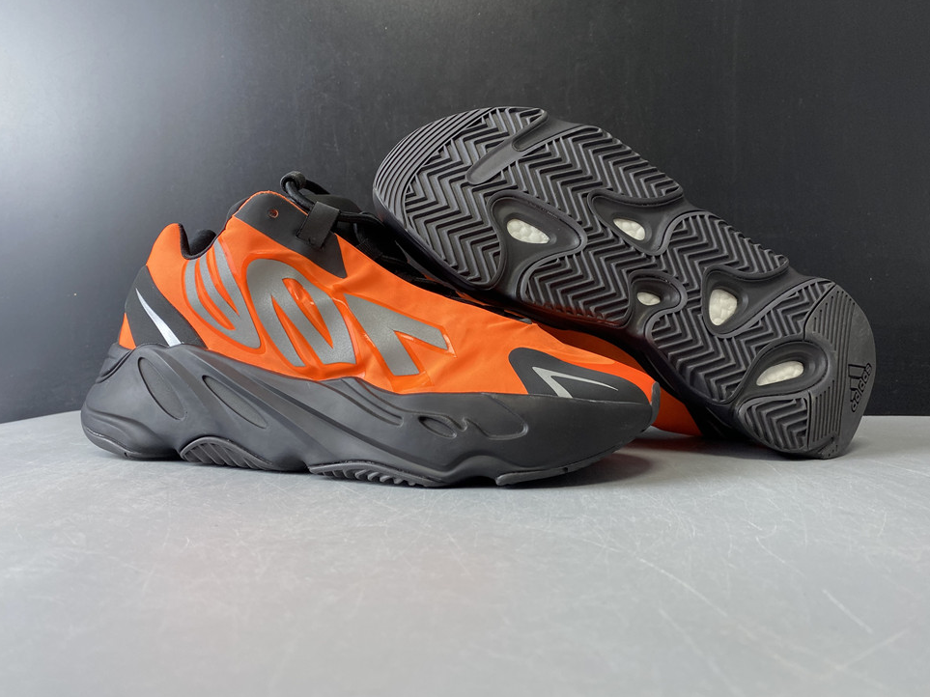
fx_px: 725
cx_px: 462
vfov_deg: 51.3
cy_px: 344
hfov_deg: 65.3
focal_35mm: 27
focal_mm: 4.25
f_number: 1.8
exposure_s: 1/50
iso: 80
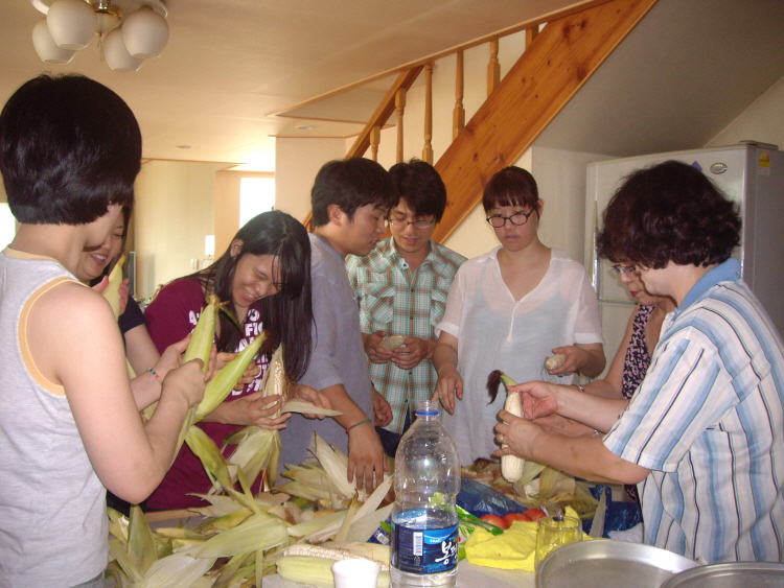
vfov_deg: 37.7
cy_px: 294
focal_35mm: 38
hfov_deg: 49.0
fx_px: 861
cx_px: 392
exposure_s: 1/40
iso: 200
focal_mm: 6.2
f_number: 2.7
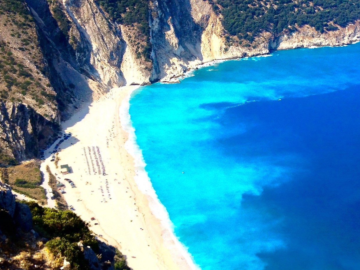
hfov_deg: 28.1
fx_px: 707
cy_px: 100
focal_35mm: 68
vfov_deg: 21.6
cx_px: 274
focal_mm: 4.28
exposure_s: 1/1783
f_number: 2.4
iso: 50
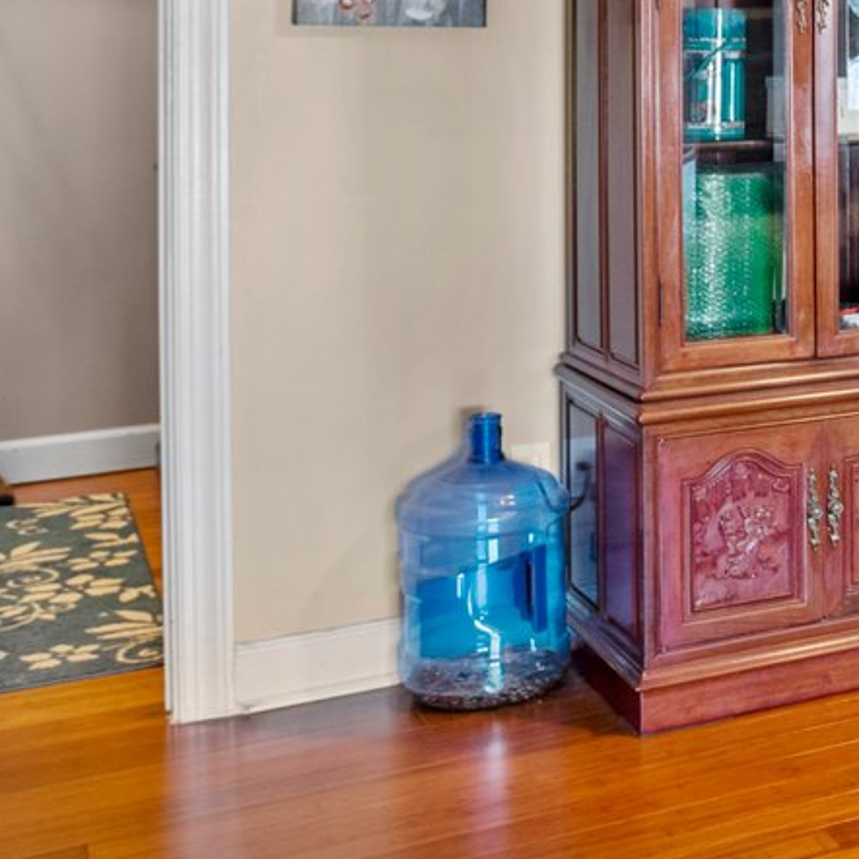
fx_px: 1881
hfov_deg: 20.2
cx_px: 1452
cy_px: 24
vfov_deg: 24.7
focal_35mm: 67
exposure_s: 2.5
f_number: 8
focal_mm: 17
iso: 320
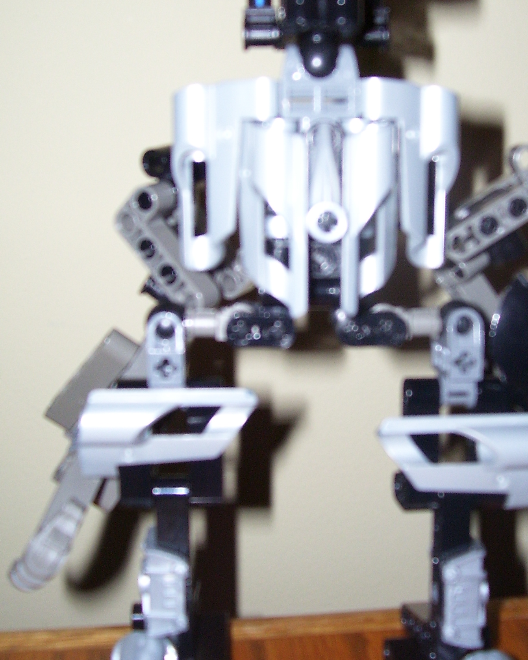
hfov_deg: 29.6
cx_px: 309
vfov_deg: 36.6
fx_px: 996
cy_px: 305
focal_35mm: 51
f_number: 2.7
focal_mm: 5.6
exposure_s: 1/60
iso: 125
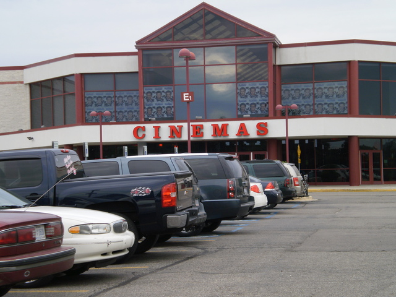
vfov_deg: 17.2
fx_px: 984
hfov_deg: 22.8
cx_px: 198
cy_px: 148
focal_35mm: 86
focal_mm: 14.3
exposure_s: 1/125
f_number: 5.1
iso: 100
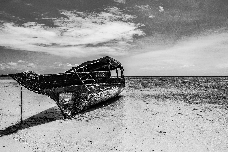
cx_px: 114
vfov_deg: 53.1
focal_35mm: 24
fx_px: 152
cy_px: 76
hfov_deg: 73.7
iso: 640
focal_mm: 16
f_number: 10
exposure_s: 1/3000
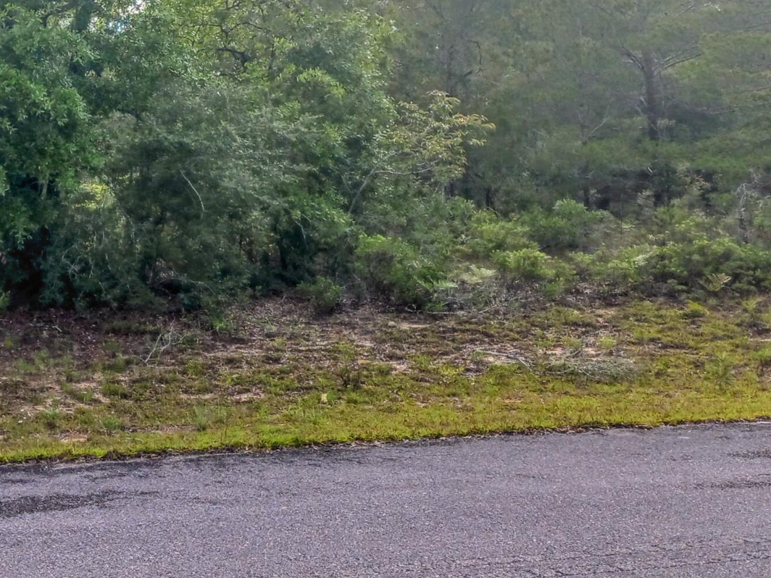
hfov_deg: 29.8
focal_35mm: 61
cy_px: 13
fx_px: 1359
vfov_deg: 23.1
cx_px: 23
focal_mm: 4
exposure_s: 1/235
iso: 20
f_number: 1.8
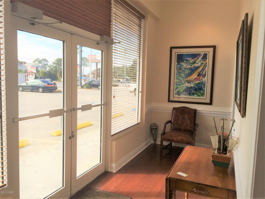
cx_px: 132
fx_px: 230
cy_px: 100
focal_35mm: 30
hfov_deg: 60.0
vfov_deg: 46.8
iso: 32
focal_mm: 4.12
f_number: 2.2
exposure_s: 1/672
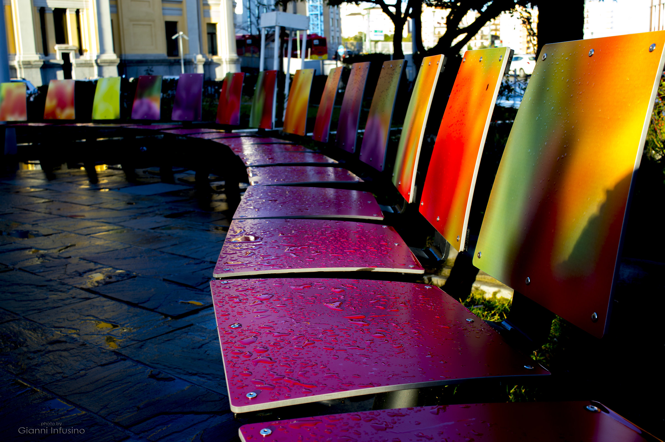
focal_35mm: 39
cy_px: 221
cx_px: 332
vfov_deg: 34.1
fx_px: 720
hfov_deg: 49.6
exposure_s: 1/40
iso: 100
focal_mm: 26
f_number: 8
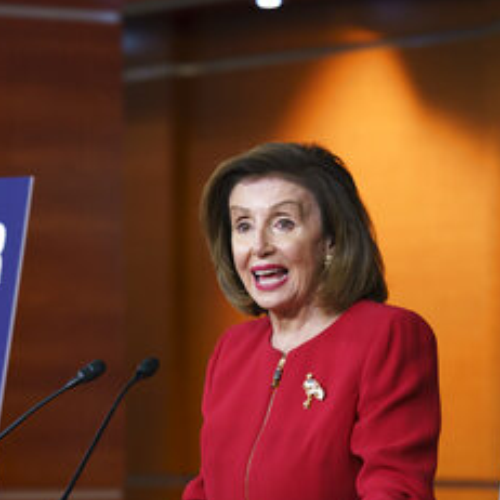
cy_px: 365
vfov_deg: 6.9
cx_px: 76
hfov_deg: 6.9
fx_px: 4151
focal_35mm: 254
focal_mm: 135
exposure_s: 1/500
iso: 3200
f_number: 3.5
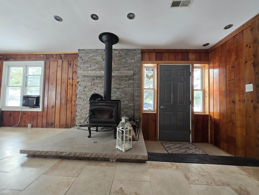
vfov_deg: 89.9
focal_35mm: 13
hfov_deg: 106.2
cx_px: 130
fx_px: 97
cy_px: 98
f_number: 2.2
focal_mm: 1.7
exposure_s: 1/60
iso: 250
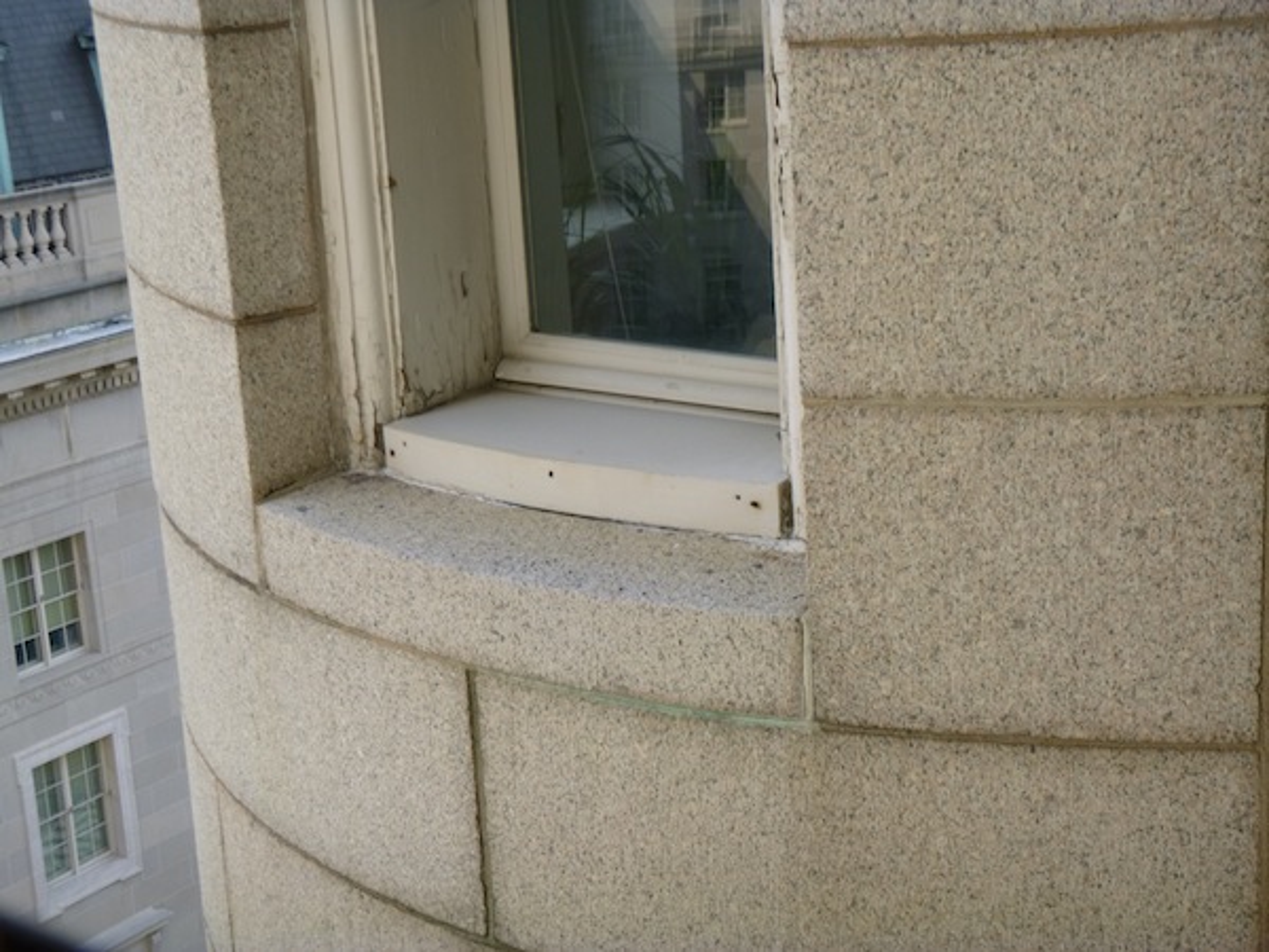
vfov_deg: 23.7
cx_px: 634
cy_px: 476
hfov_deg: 31.2
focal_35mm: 62
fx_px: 2273
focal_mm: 11.1
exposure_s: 1/160
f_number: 5.3
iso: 100
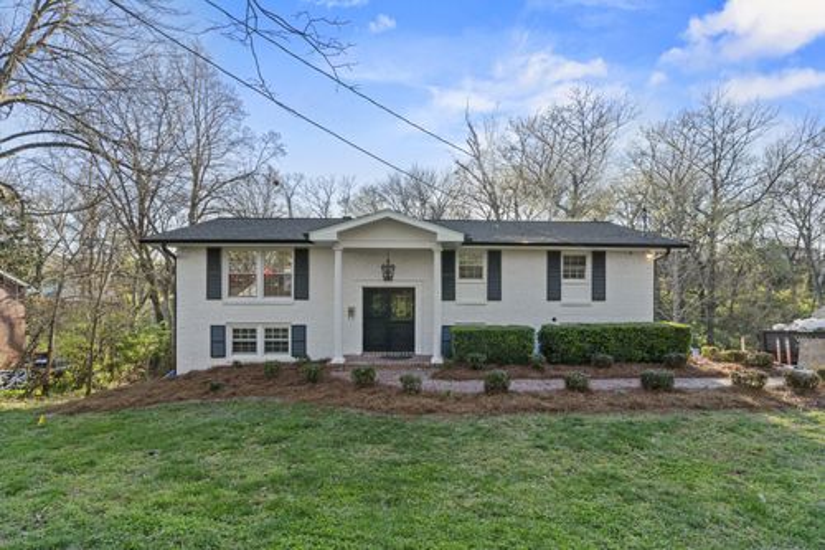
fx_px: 378
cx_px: 412
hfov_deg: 95.0
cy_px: 275
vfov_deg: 72.0
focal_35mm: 16
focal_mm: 11
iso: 400
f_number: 9
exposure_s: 1/60
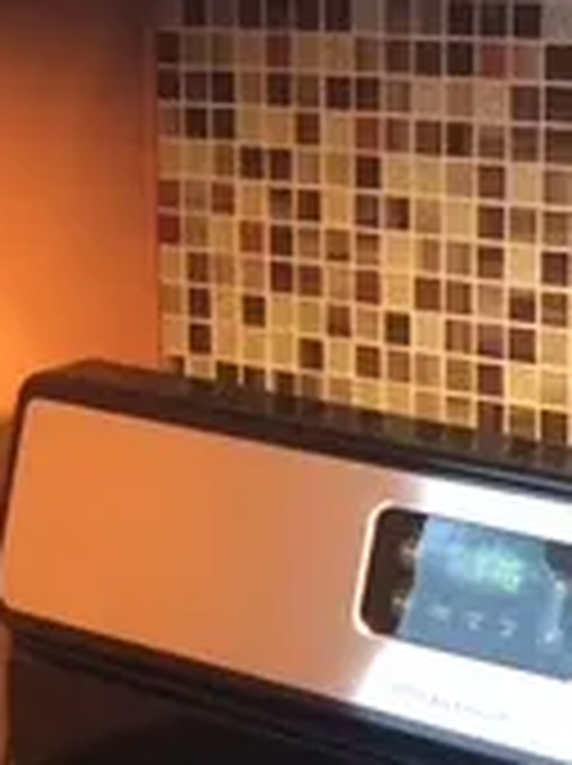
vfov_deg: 17.4
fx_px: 2496
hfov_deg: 13.1
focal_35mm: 113
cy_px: 414
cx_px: 338
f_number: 2.2
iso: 320
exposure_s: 1/20
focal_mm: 4.12
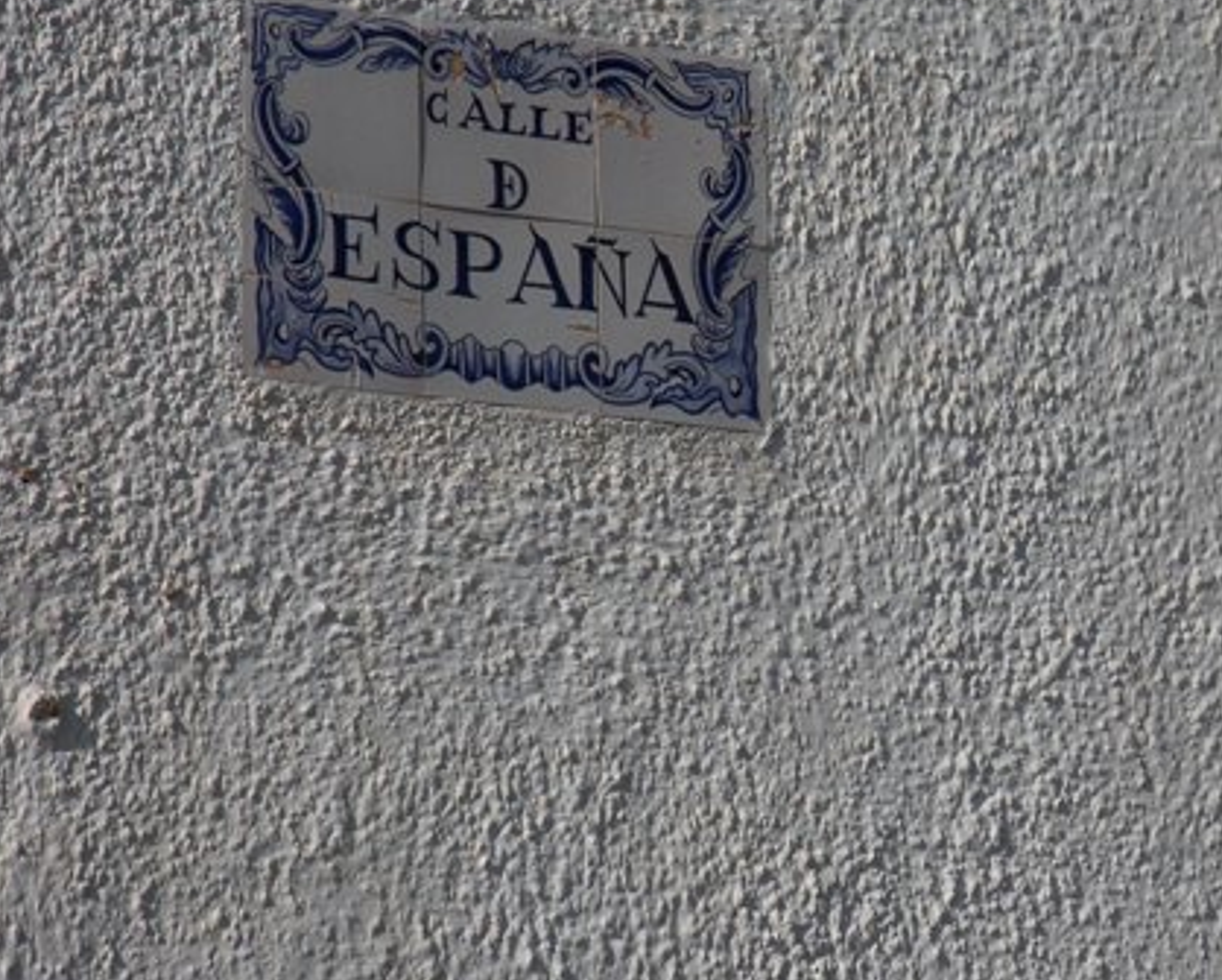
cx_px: 874
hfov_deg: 9.2
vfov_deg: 7.4
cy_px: 515
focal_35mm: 209
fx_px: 7564
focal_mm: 29.4
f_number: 4.1
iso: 50
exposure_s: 1/1250
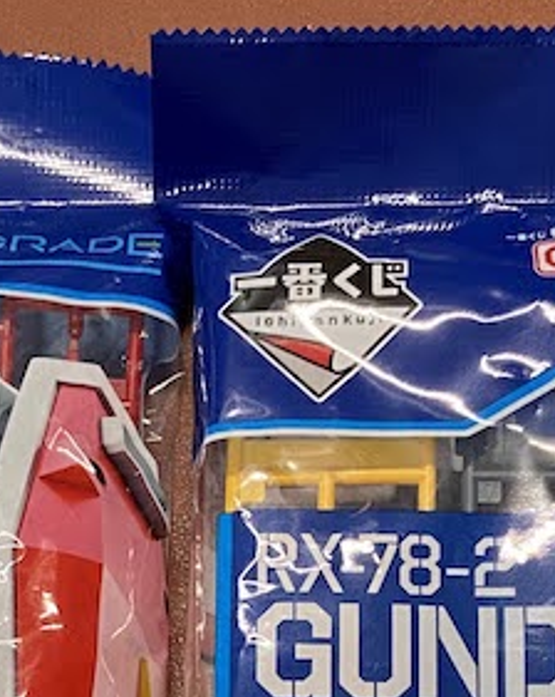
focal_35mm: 95
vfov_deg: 18.7
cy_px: 925
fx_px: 1955
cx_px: 193
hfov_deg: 16.1
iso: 200
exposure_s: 1/60
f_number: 1.8
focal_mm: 4.25
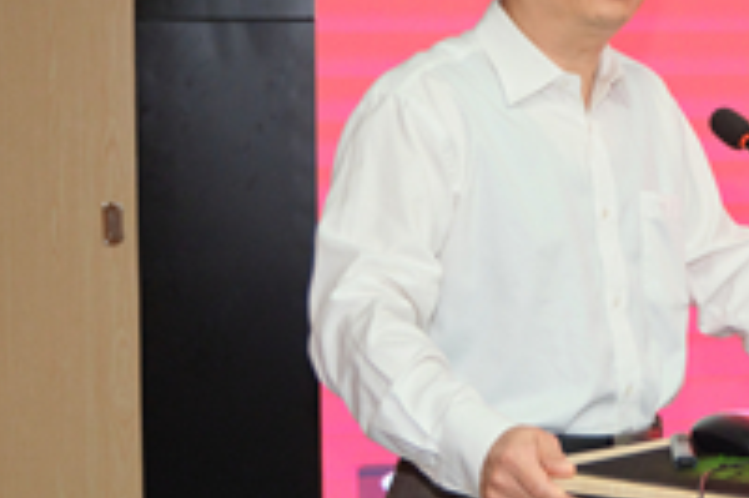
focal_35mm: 99
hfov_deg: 18.9
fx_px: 2058
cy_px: 105
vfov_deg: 13.7
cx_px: 1011
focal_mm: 22
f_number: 2.8
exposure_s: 1/140
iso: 800
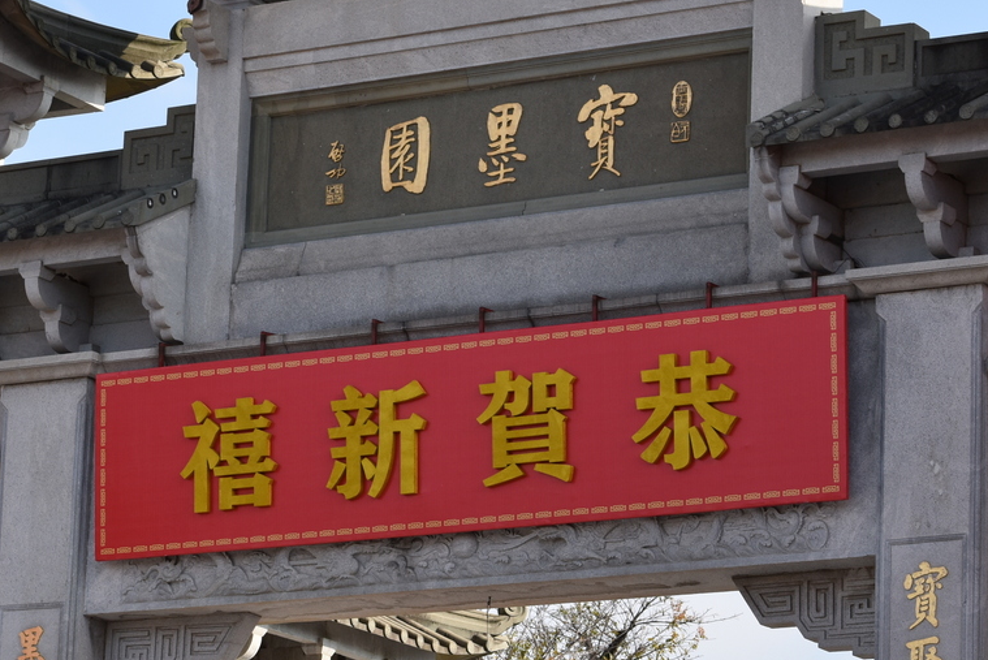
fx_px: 4558
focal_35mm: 166
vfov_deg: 8.3
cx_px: 466
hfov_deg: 12.4
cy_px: 202
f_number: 8
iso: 160
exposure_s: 1/250
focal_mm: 70
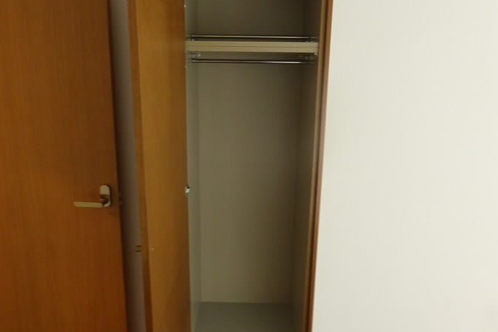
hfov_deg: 67.4
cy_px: 162
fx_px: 374
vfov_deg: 47.9
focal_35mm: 27
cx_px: 244
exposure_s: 1/4
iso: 400
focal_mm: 4.3
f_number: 3.3
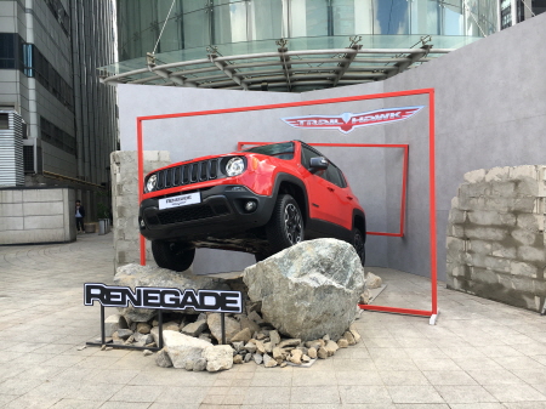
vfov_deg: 48.2
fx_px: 457
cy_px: 204
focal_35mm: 29
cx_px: 273
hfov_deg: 61.7
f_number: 2.2
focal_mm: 4.15
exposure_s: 1/178
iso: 25
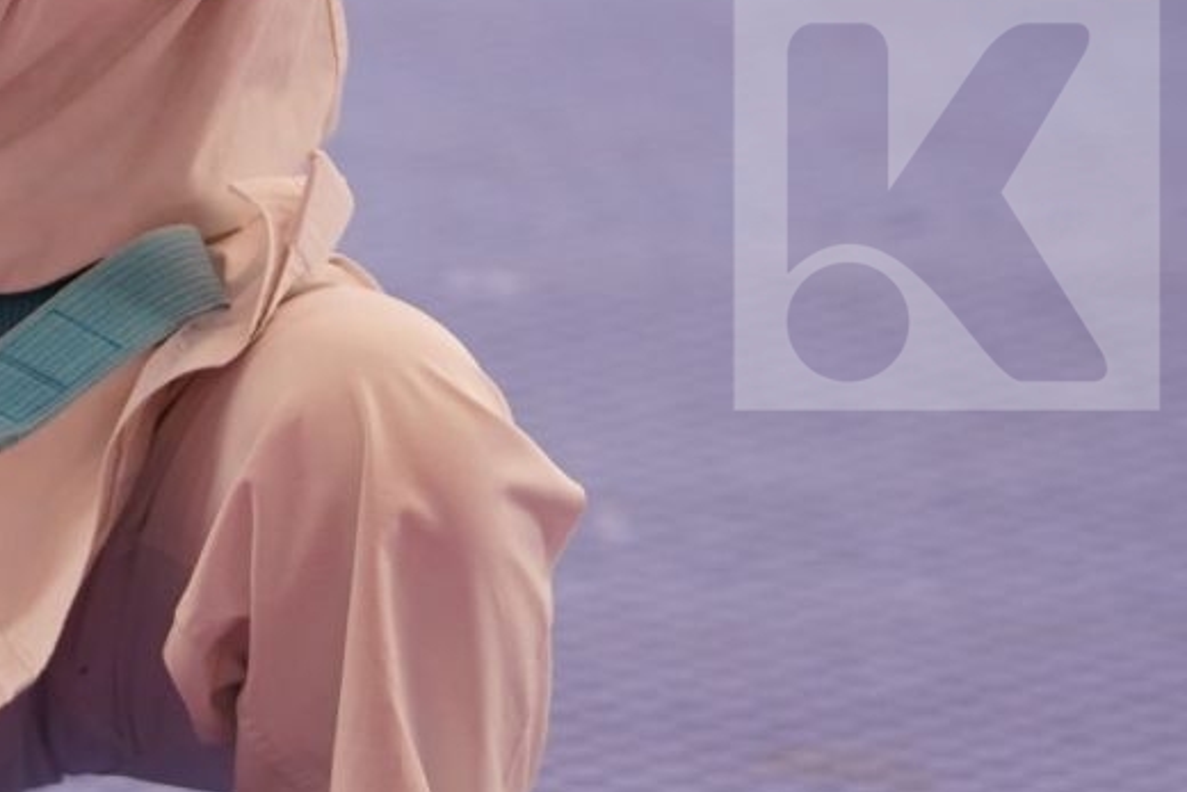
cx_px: 173
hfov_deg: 5.0
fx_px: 13686
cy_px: 203
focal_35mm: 415
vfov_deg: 3.3
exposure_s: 1/500
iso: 1250
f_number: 2.8
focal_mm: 120
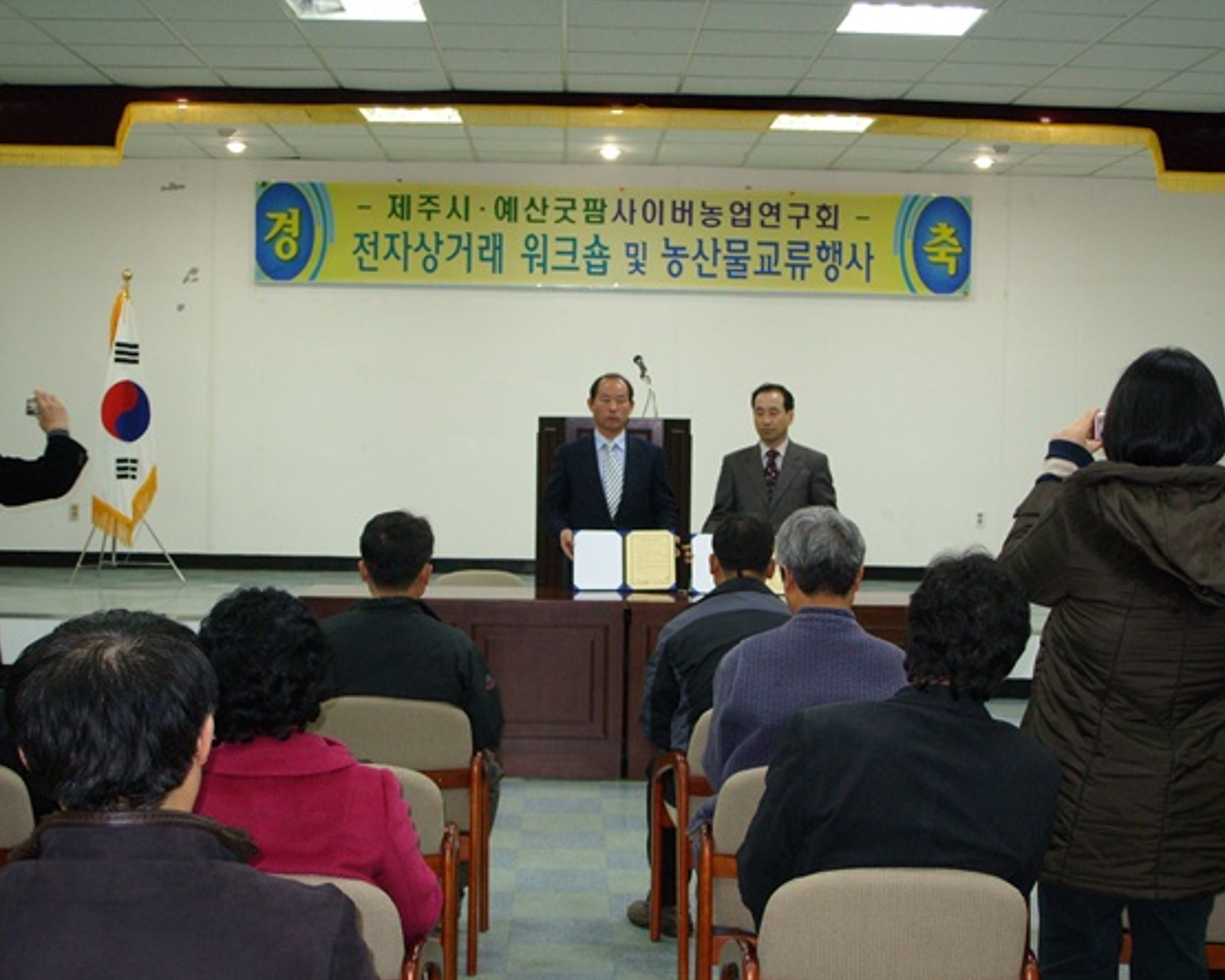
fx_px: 2067
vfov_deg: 26.7
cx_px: 627
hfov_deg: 33.0
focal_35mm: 57
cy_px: 488
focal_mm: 11.17
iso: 300
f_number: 3.1
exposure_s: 1/42
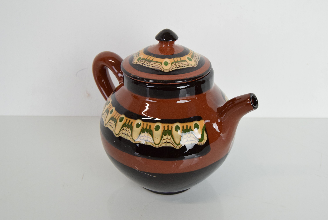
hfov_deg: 53.1
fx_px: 328
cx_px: 164
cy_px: 110
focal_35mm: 36
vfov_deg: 36.9
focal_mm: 24
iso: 1600
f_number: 8
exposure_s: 1/250
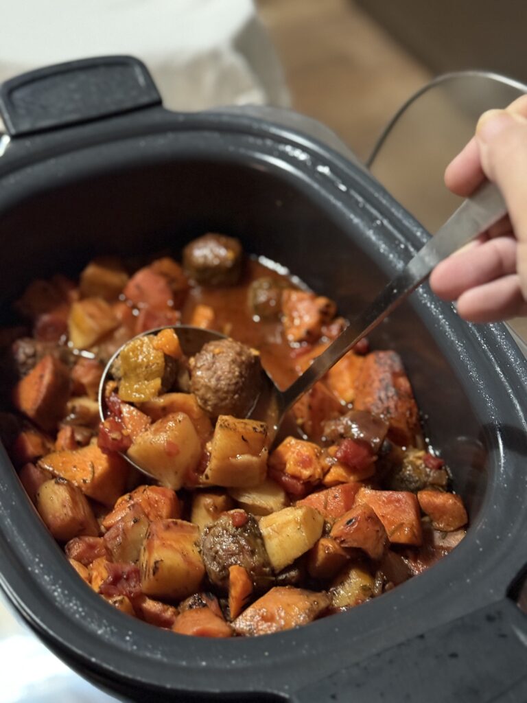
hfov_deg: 30.3
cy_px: 352
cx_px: 264
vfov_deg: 39.7
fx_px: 974
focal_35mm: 48
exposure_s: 1/24
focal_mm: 6.76
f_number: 1.78
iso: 640
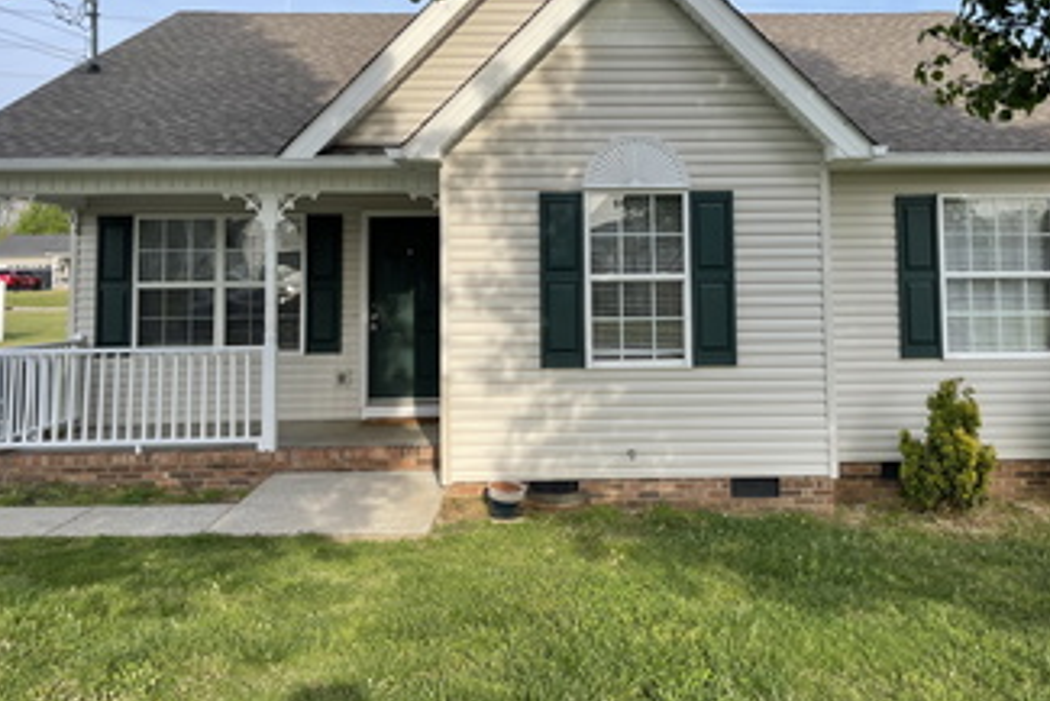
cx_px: 582
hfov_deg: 58.6
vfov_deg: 40.6
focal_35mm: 32
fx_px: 934
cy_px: 233
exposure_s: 1/1689
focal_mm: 5.1
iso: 32
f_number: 1.6
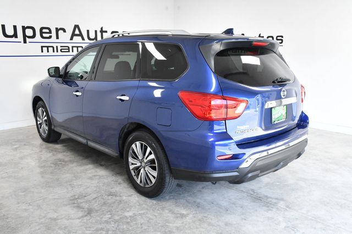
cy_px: 117
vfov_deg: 39.9
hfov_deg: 57.2
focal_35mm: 33
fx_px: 322
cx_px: 176
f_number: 8
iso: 2500
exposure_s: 1/250
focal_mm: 22
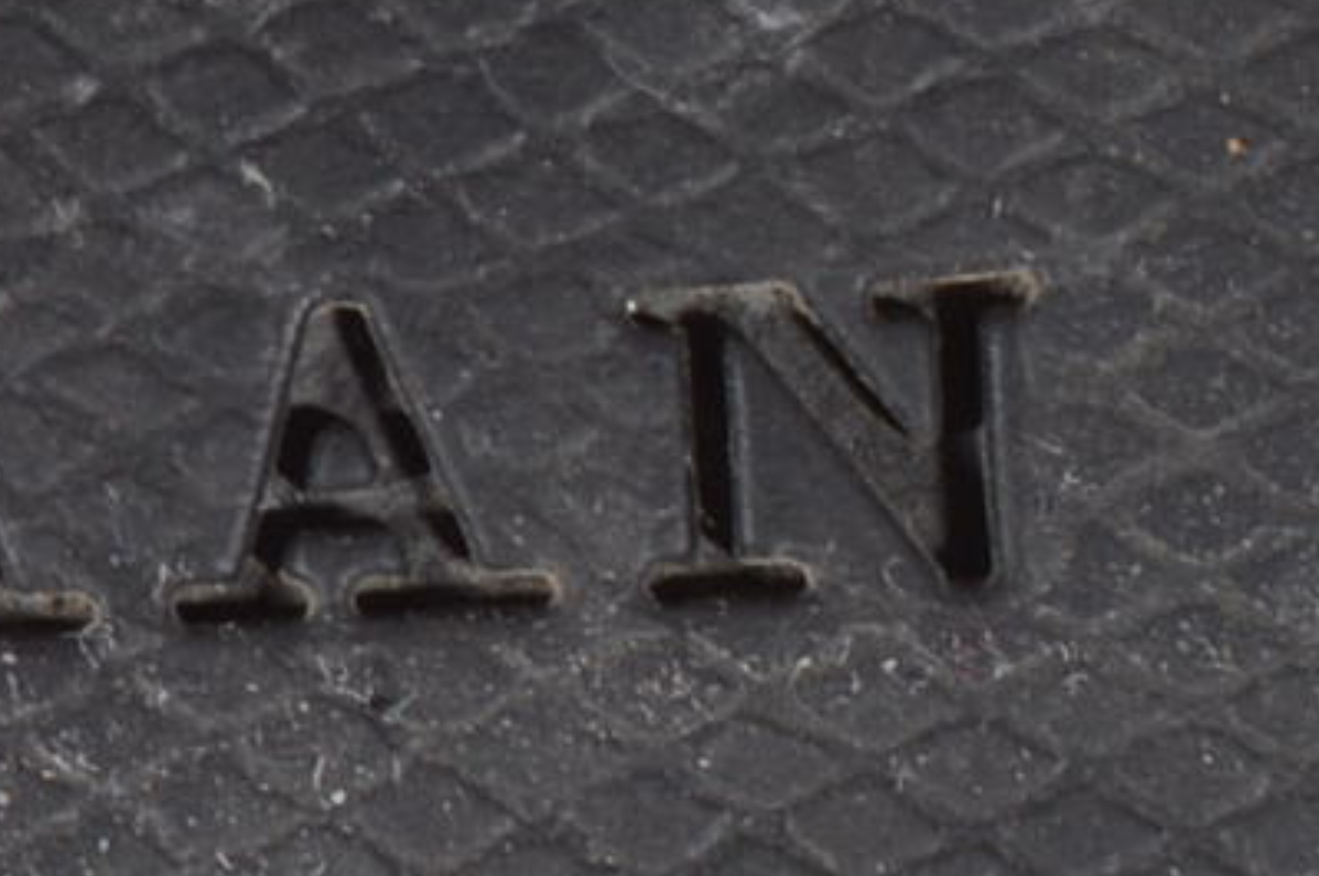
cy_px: 350
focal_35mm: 622
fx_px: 22753
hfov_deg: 3.3
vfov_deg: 2.2
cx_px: -579
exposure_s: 1/160
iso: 100
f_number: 11
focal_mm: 55
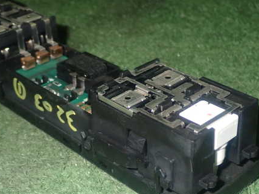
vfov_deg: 21.0
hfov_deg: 27.7
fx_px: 523
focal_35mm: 70
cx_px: 105
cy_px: 115
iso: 800
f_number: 9
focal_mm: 9.01
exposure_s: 1/50
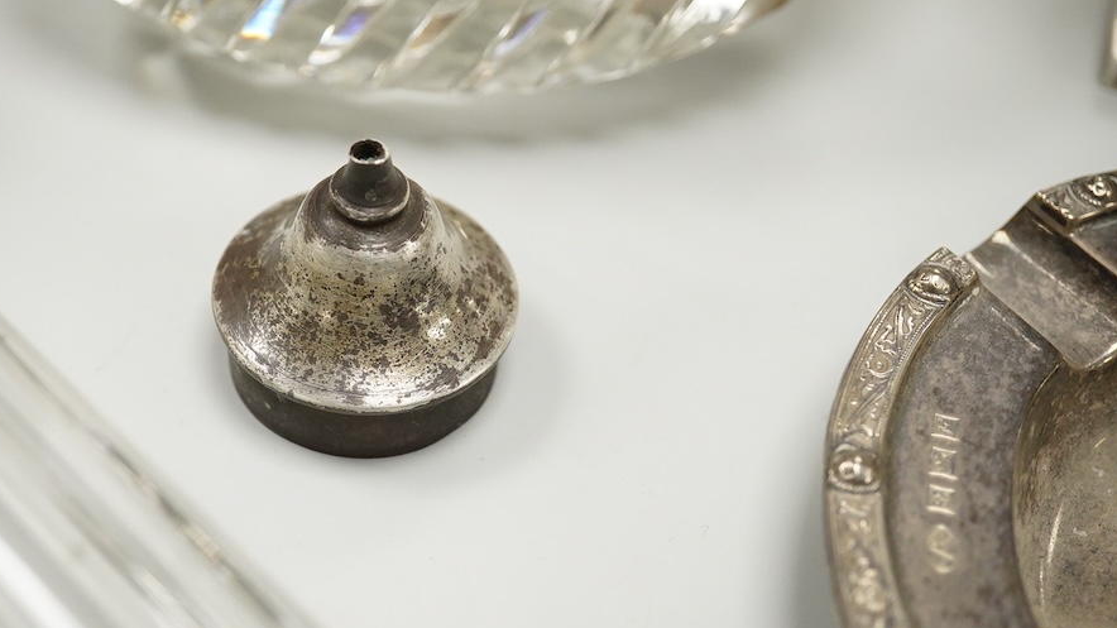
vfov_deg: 20.0
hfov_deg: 34.7
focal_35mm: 60
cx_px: 409
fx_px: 1777
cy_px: 260
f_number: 6.3
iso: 2500
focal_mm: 30
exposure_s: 1/500
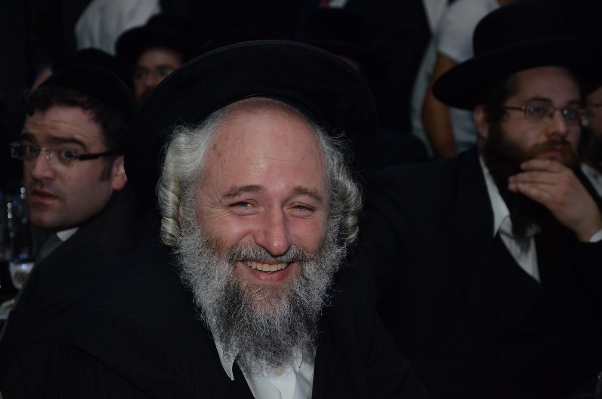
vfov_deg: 13.8
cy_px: 200
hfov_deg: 20.7
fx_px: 1652
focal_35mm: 99
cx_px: 301
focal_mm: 66
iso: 2000
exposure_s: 1/200
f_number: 5.3
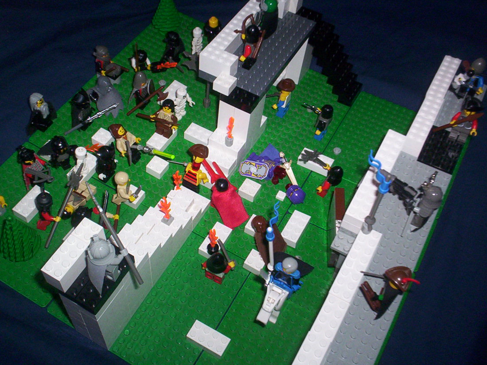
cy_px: 173
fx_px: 577
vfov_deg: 35.1
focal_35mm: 41
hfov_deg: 45.8
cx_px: 234
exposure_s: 1/60
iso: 140
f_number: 4.5
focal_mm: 4.99
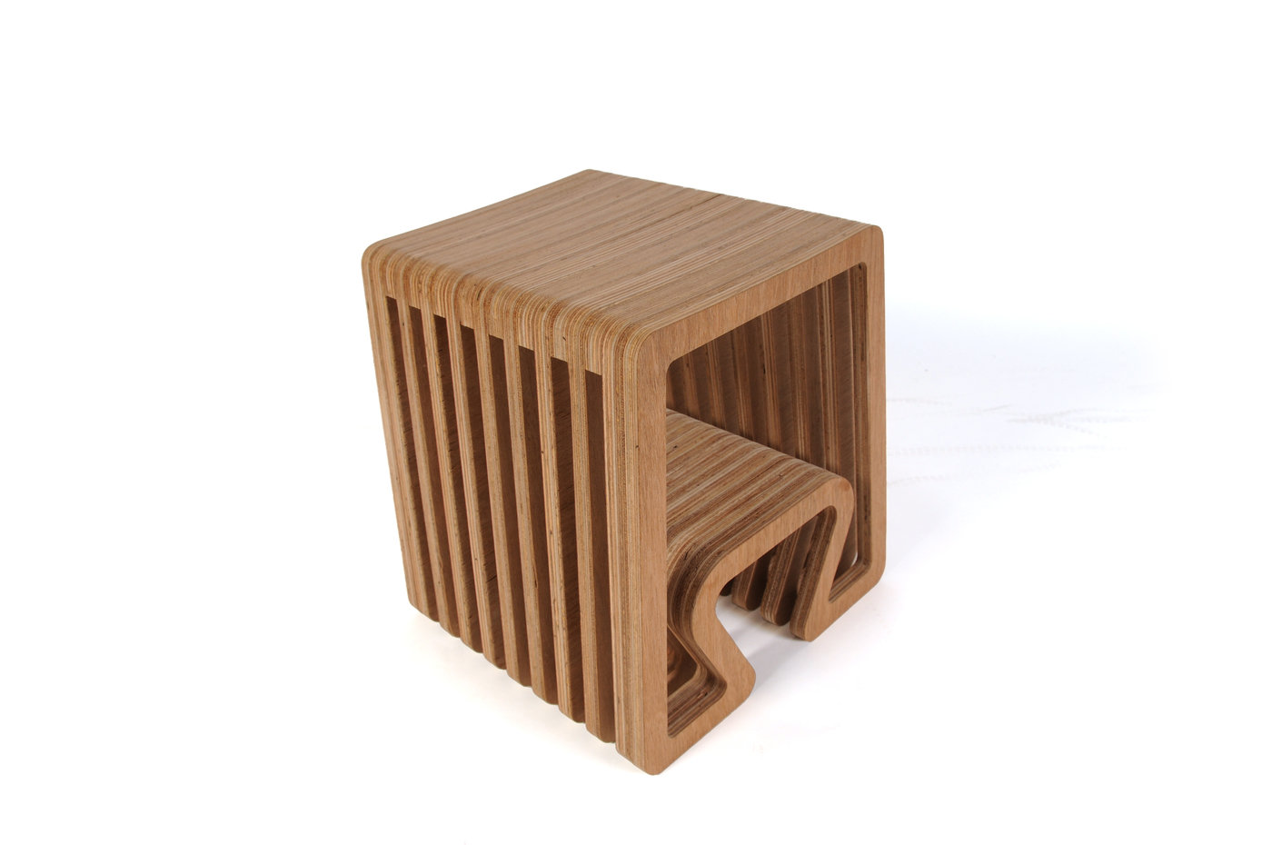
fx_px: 953
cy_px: 422
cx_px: 636
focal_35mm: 27
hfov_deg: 67.4
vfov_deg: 47.8
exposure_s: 1/250
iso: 200
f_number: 8
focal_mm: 18
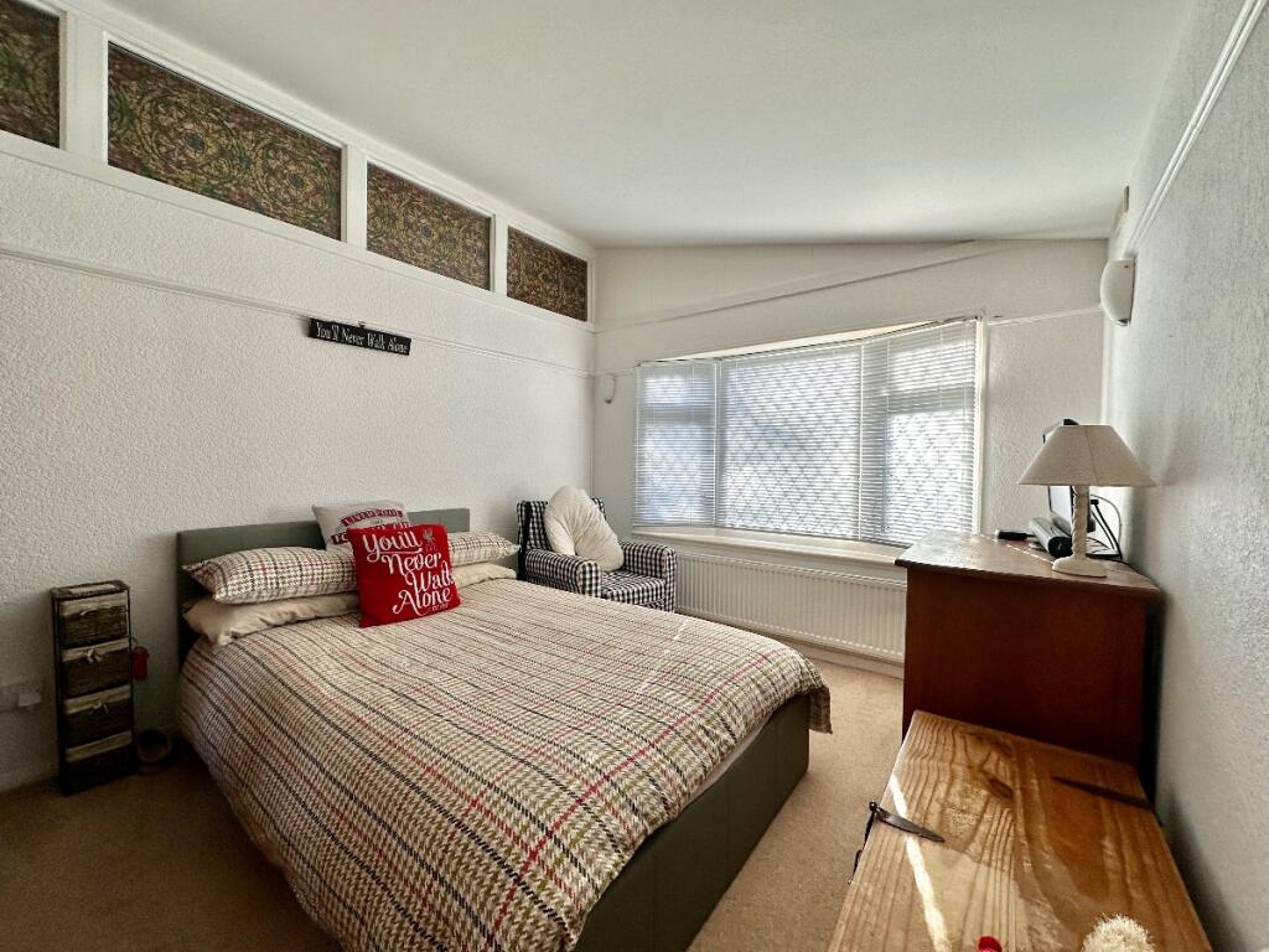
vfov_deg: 85.7
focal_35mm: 14
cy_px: 476
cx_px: 634
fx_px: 513
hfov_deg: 102.1
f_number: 2.2
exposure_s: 1/99
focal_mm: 2.22
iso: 50
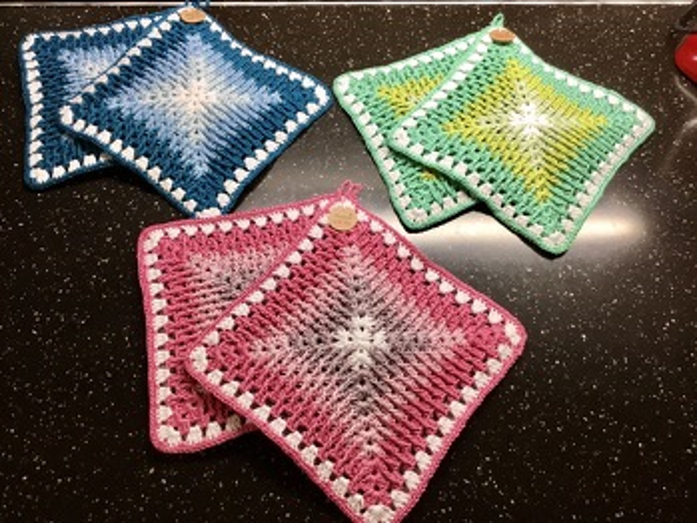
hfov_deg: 58.3
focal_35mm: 31
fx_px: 624
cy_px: 262
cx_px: 348
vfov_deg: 45.5
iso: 64
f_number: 2.4
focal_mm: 3.3
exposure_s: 1/33
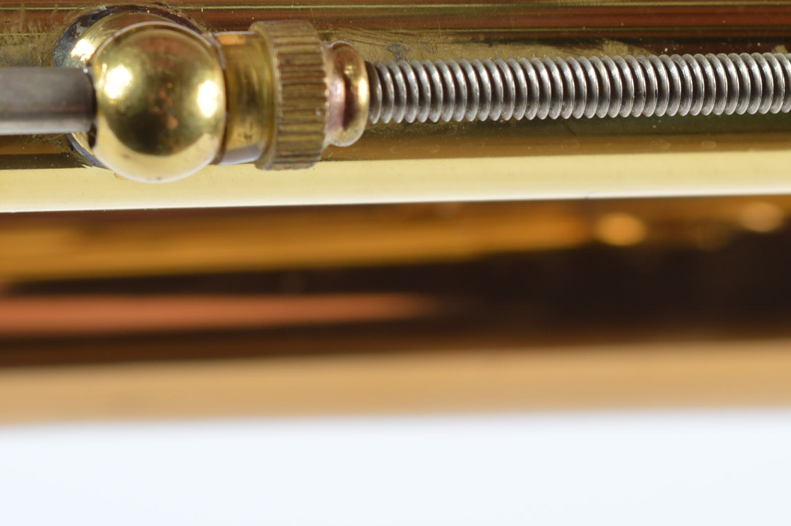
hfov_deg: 11.8
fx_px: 3821
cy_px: 42
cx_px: 300
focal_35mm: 174
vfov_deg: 7.8
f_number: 11
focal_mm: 55
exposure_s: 1/125
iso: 100
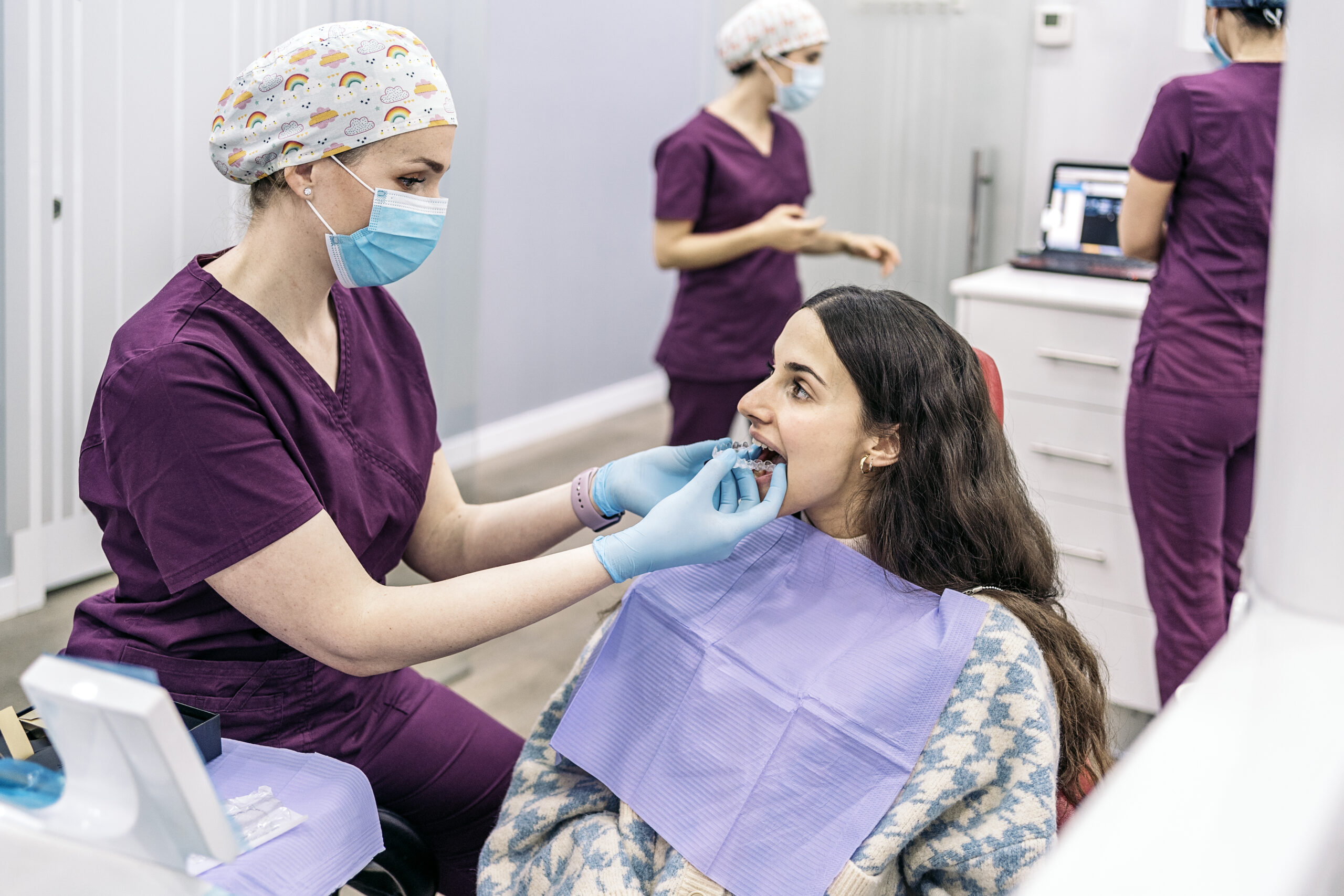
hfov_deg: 54.4
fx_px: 1307
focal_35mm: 35
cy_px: 448
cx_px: 672
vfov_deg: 37.9
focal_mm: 35
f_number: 2.2
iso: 640
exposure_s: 1/160
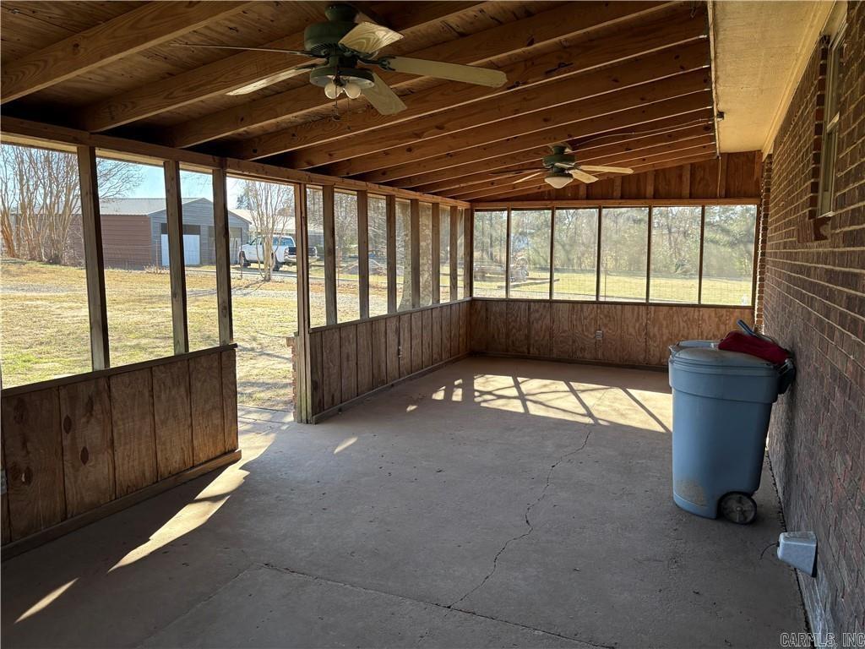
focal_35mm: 26
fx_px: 650
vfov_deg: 53.1
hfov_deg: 67.3
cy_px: 324
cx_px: 432
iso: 64
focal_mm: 5.96
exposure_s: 1/314
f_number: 1.6
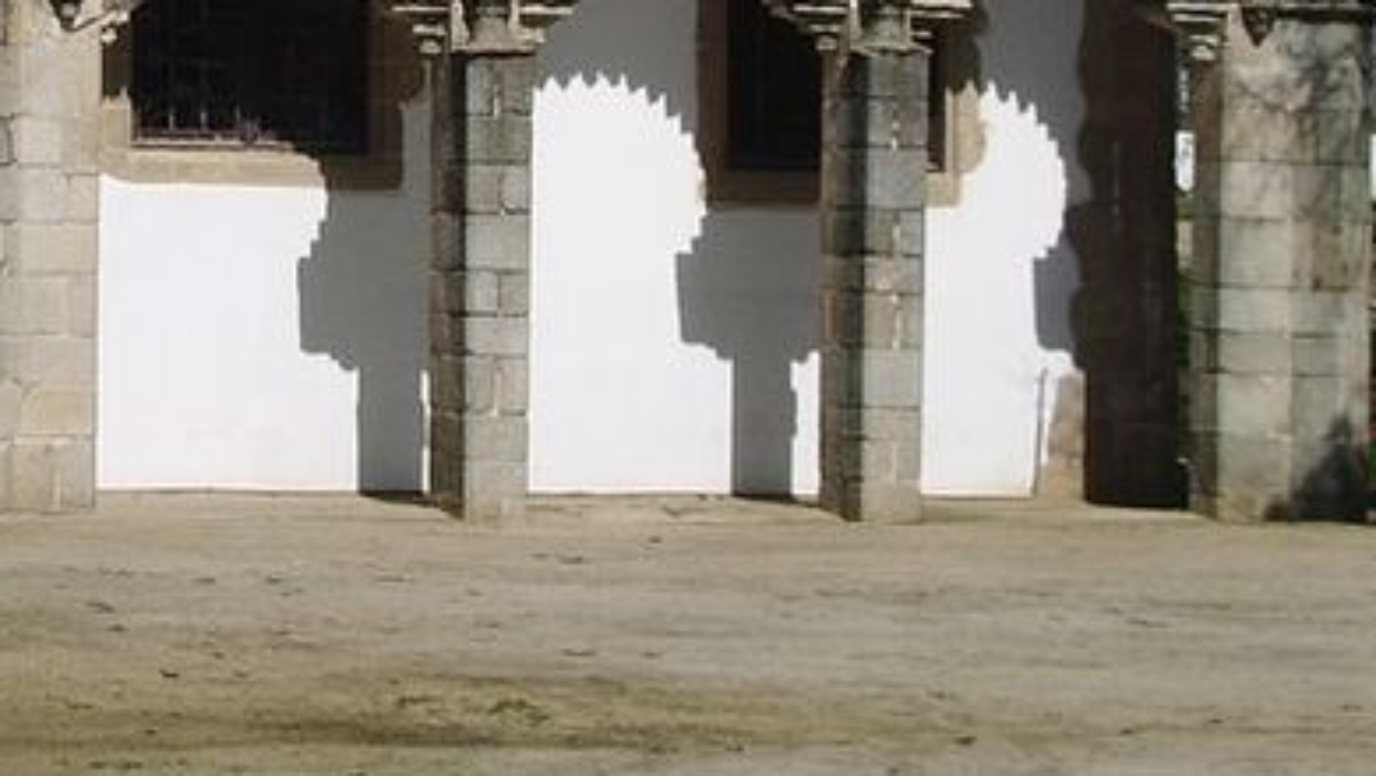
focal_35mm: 136
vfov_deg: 8.7
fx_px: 4966
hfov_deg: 15.6
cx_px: 129
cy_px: -347
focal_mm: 8.2
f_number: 5
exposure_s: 1/800
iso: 50
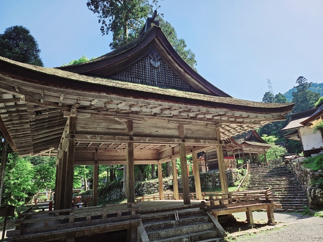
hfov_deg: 71.6
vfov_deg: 56.8
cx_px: 162
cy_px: 121
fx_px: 224
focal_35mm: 24
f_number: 1.8
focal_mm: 5
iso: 50
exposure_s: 1/1667
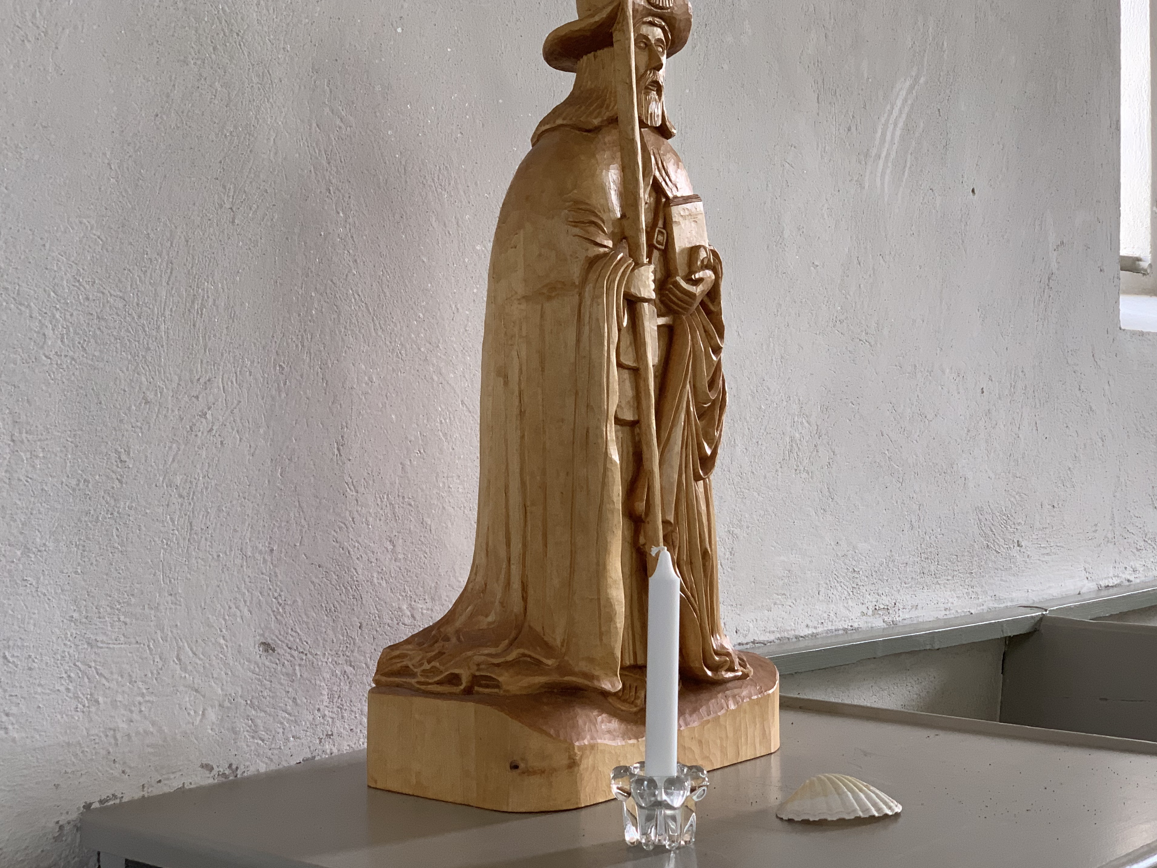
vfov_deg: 26.6
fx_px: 1838
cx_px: 597
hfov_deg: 34.9
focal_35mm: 55
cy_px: 417
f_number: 2.4
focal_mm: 6
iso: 125
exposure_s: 1/70
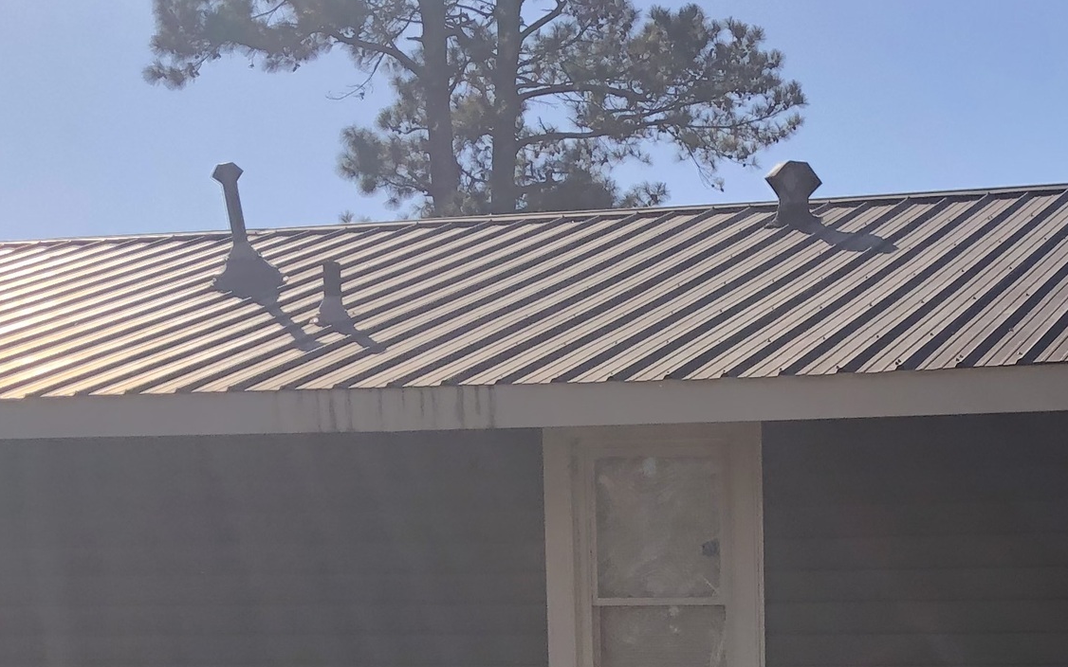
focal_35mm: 81
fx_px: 2358
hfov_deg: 24.8
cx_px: 953
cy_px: 939
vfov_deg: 15.1
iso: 20
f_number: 1.8
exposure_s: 1/1946
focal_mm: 3.99
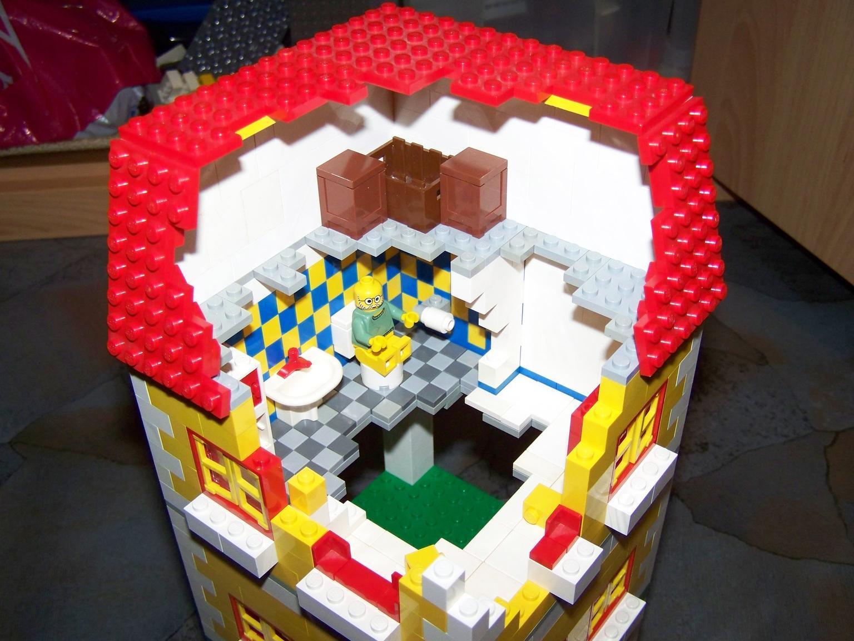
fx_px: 937
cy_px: 320
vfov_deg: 37.7
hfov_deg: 49.0
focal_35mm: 38
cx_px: 427
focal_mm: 6.3
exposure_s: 1/30
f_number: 2.8
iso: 200
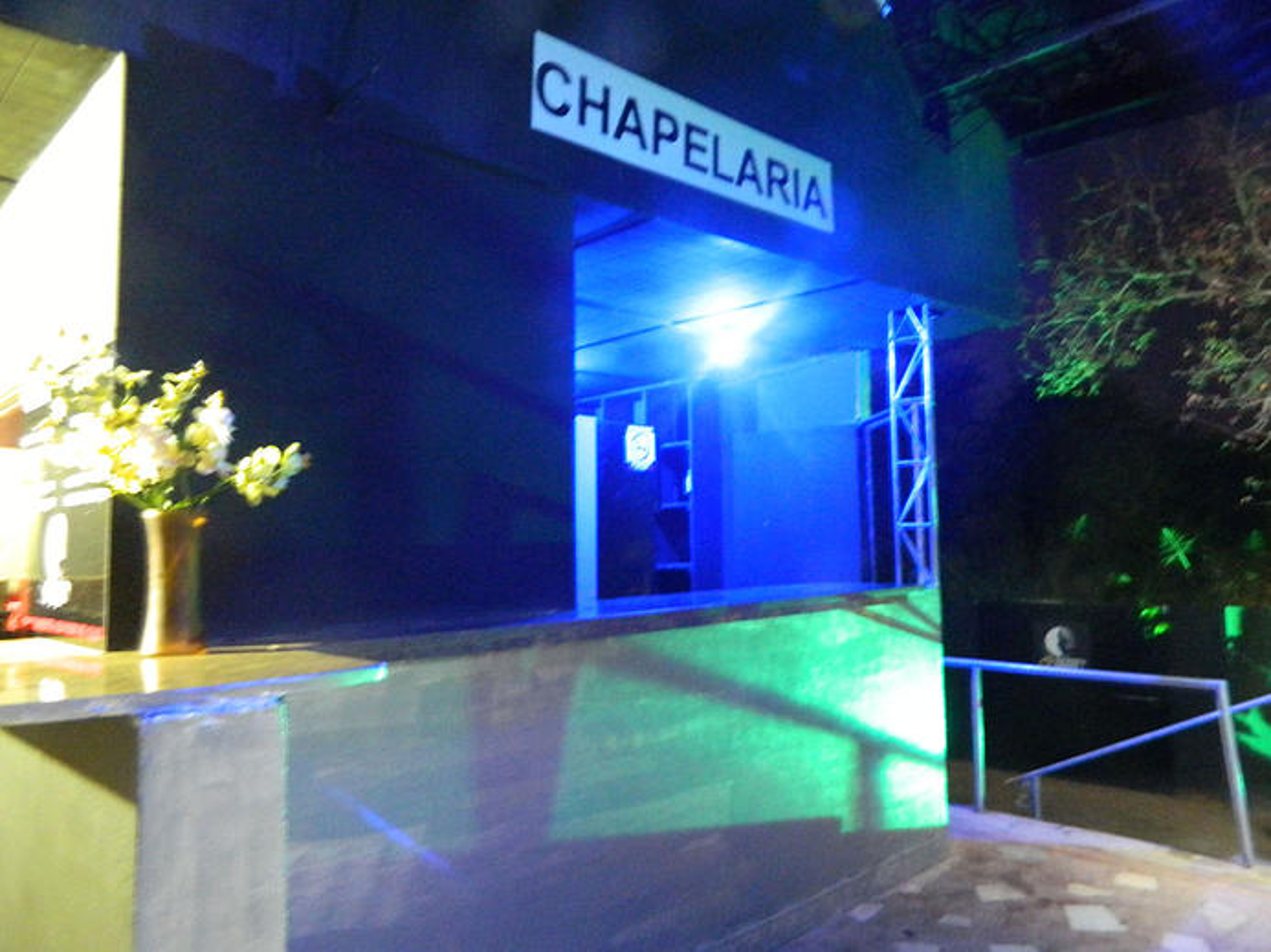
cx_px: 636
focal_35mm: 25
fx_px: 917
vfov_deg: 54.8
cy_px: 476
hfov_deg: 69.4
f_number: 3.1
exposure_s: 1
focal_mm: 4.5
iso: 800
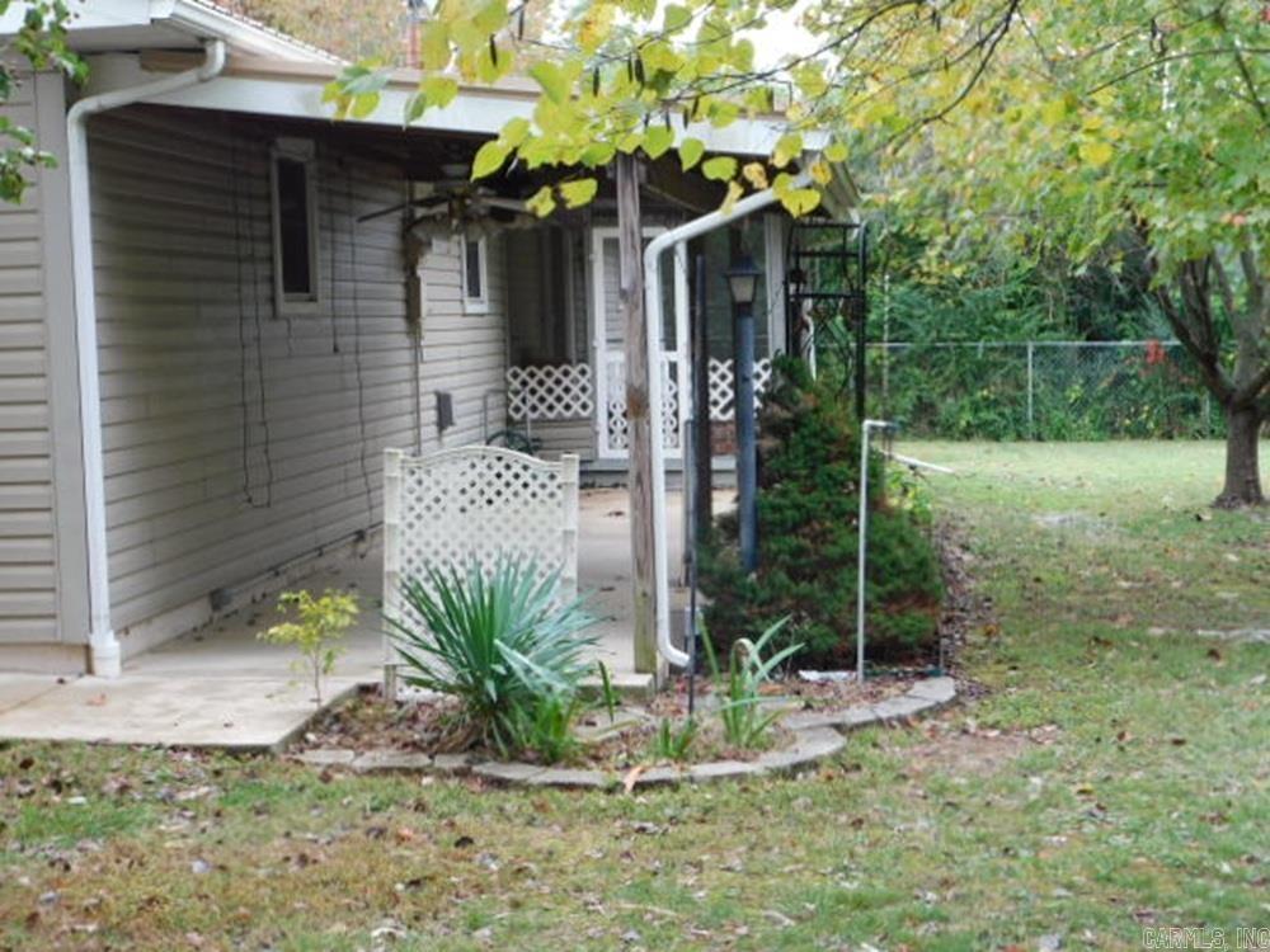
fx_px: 2165
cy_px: 476
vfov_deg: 24.8
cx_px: 635
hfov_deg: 32.7
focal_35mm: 59
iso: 125
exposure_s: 1/30
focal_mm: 10.4
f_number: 4
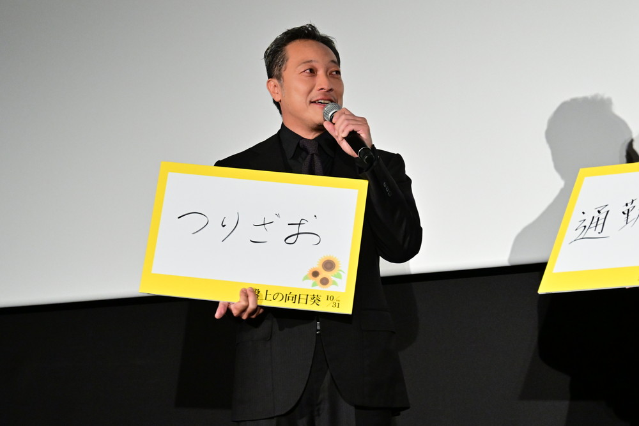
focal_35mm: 139
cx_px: 320
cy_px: 213
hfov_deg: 14.8
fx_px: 2467
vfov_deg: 9.9
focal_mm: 93
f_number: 6.3
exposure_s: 1/200
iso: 4000
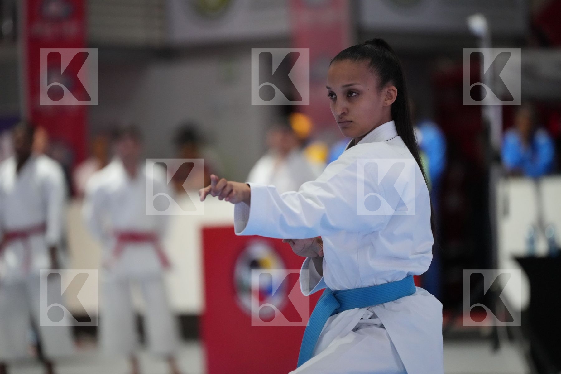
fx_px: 3116
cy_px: 187
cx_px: 280
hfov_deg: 10.3
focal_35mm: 200
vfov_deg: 6.9
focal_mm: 200
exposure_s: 1/500
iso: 8000
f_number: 2.8
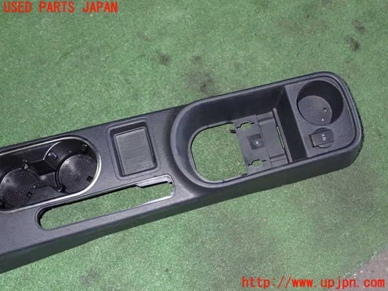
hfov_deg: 38.2
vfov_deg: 29.1
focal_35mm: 50
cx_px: 194
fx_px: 560
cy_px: 146
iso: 800
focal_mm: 9.01
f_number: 3.2
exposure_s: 1/50
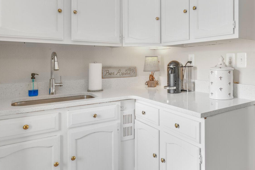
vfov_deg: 44.5
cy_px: 61
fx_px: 205
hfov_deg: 61.8
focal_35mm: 29
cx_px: 174
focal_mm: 19
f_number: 8
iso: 200
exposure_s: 1/6
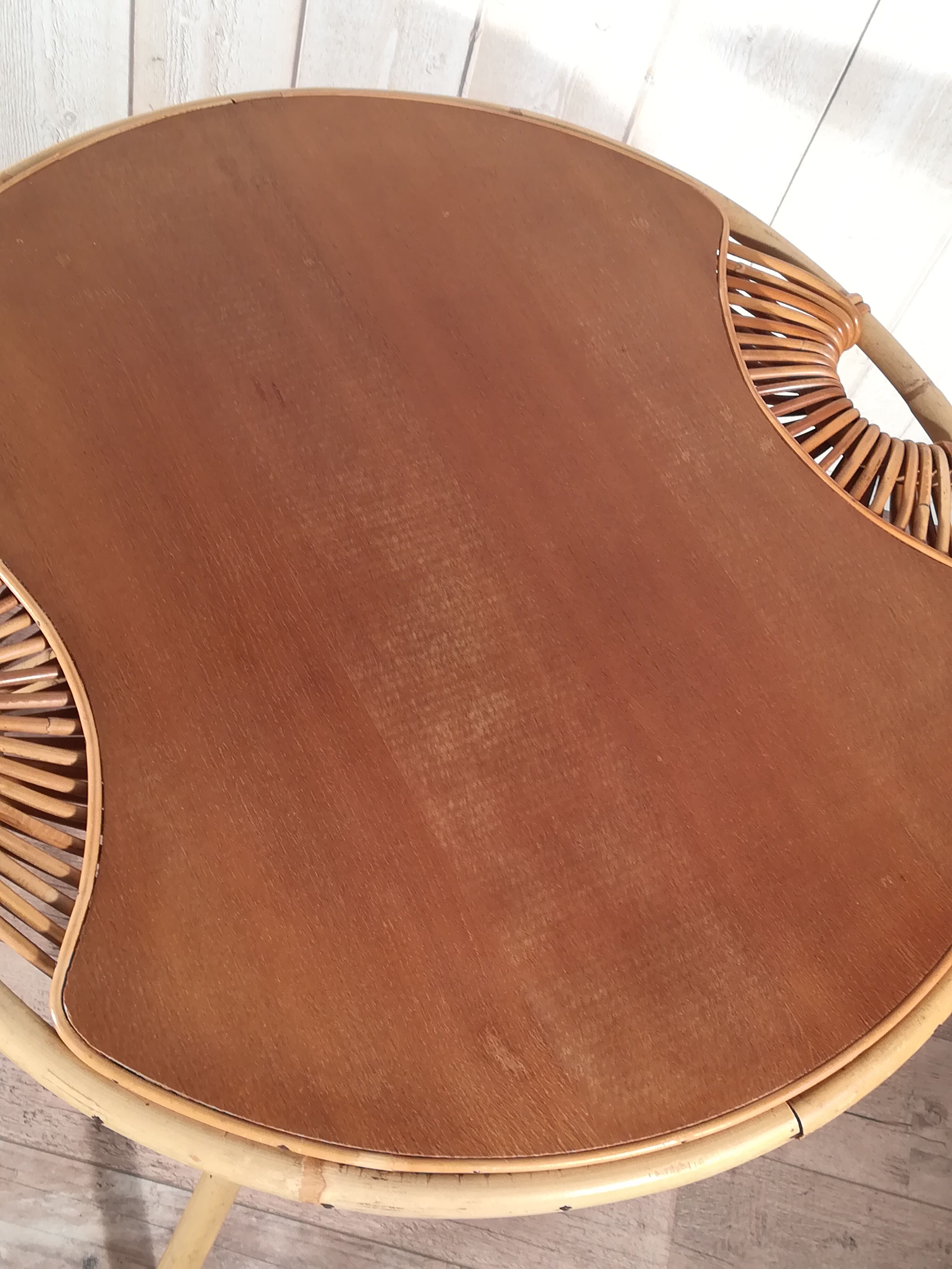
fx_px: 1467
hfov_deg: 36.0
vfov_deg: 46.8
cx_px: 476
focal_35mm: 40
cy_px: 634
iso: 80
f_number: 2.2
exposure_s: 1/33.3
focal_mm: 3.83
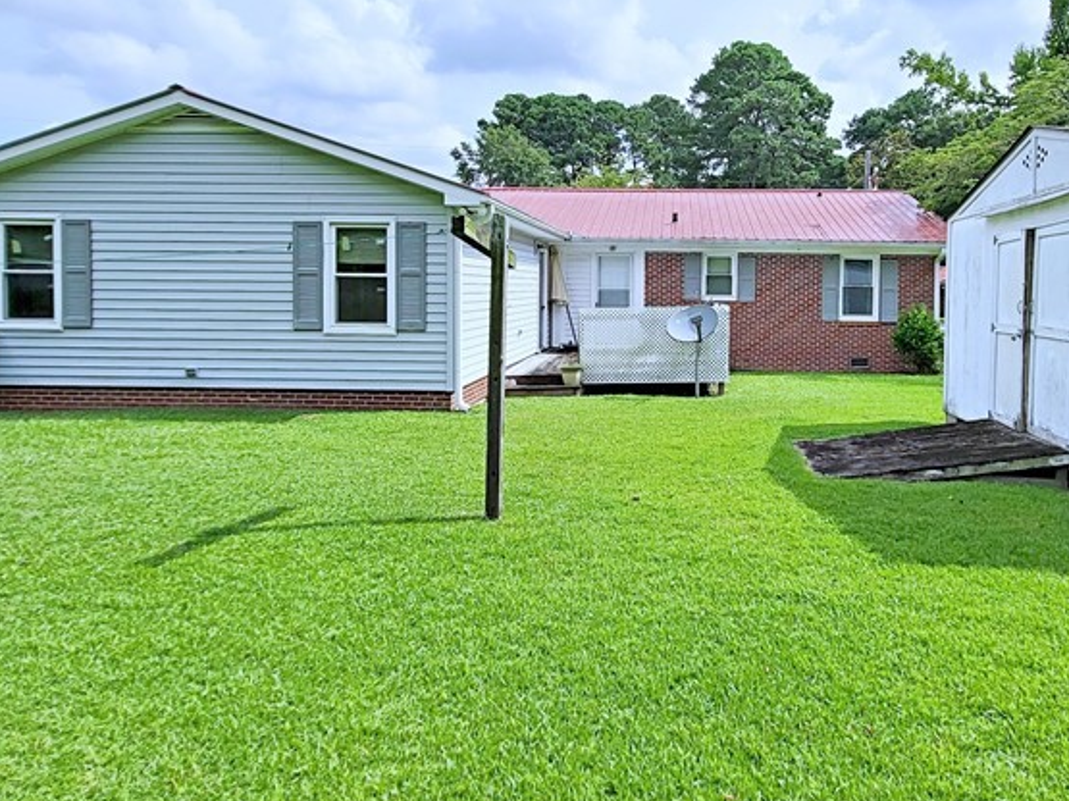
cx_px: 670
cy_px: 302
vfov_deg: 56.2
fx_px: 741
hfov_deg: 70.4
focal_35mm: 24
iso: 32
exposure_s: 1/2287
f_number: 2.2
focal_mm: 1.74
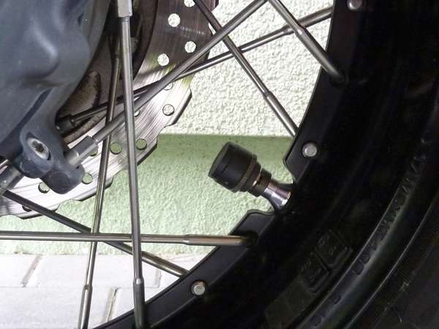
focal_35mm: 43
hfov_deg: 43.9
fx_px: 545
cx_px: 220
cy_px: 164
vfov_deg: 33.6
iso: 400
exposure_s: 1/25
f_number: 3.3
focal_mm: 4.1
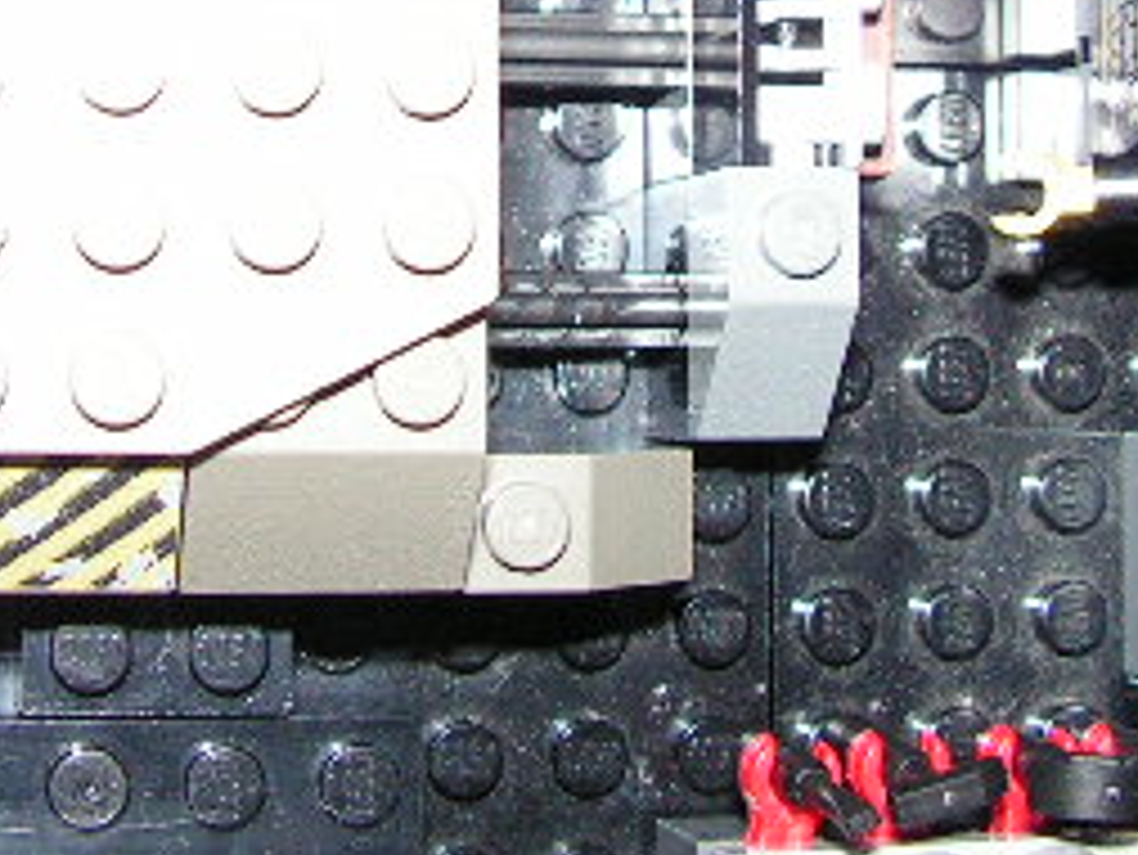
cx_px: 553
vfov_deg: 15.9
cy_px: 4
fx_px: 2993
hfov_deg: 21.5
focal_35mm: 91
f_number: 3.2
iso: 200
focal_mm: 6
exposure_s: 1/40
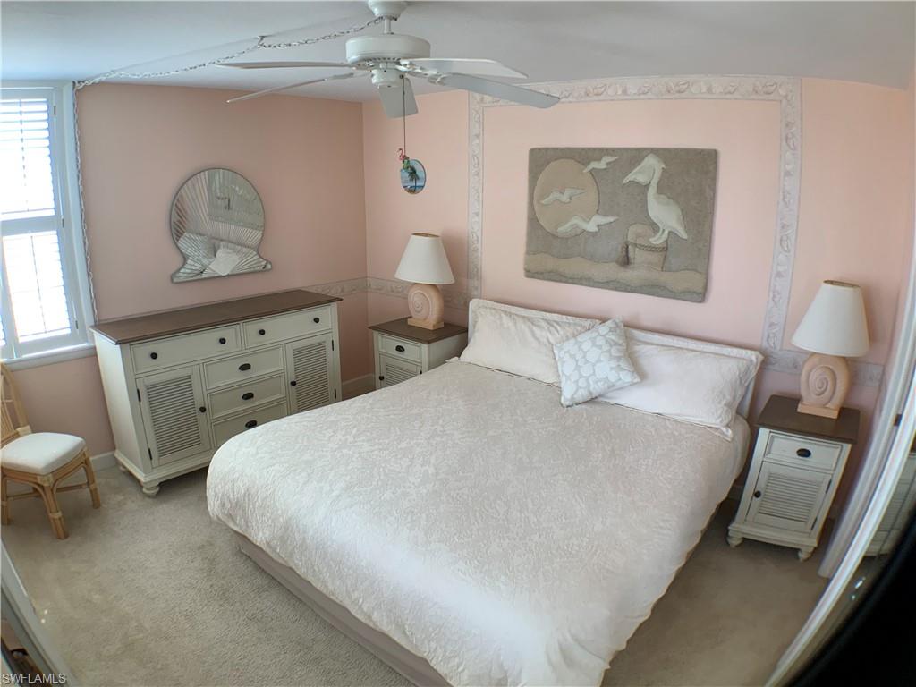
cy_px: 344
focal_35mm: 29
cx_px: 458
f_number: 1.8
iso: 40
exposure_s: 1/120
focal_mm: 3
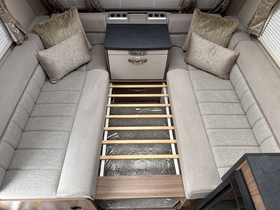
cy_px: 105
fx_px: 194
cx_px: 140
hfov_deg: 71.6
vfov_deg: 56.8
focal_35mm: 24
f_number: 1.78
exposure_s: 1/121
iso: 160
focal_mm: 6.86
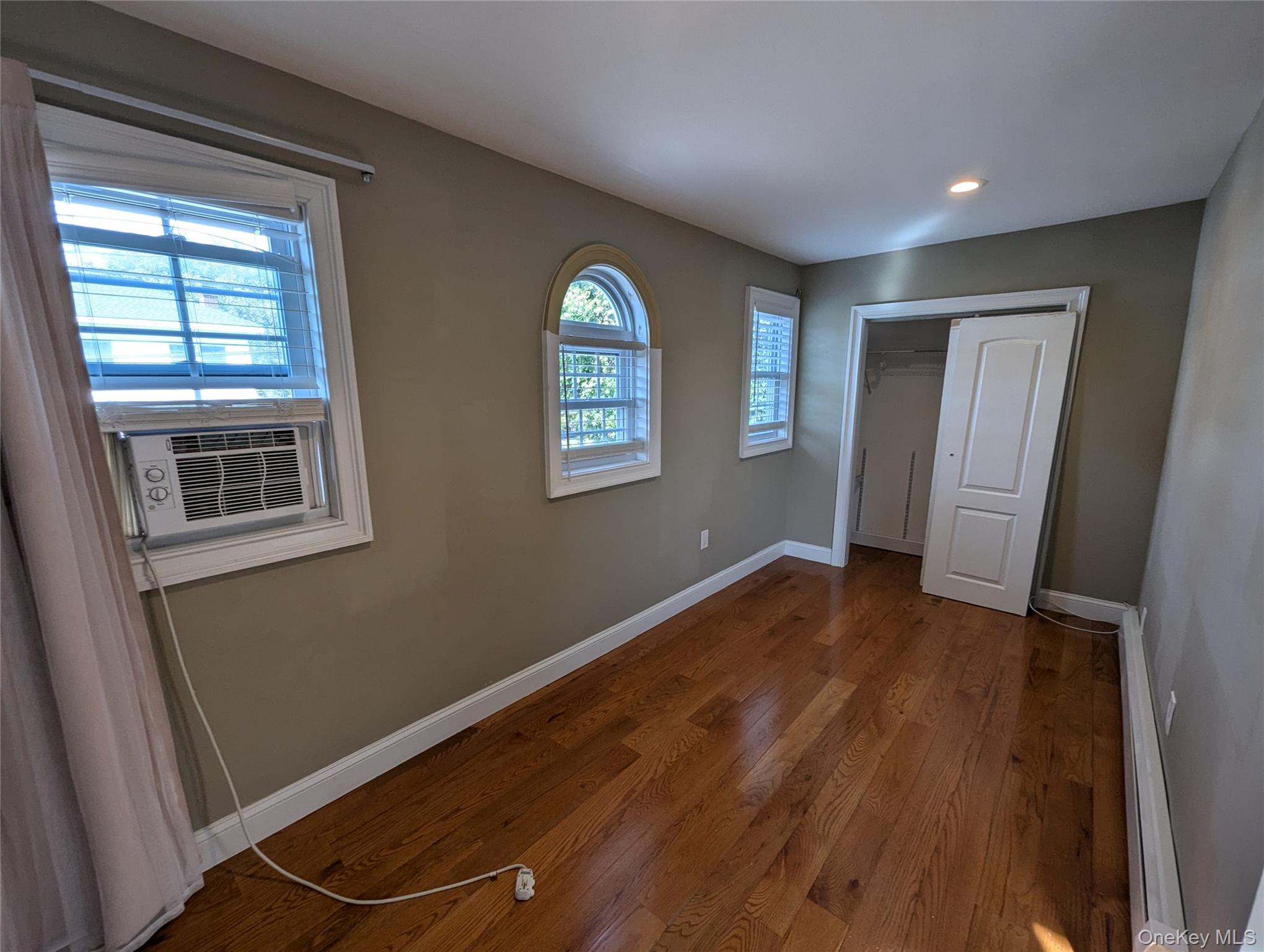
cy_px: 476
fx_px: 475
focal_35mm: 13
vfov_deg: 90.1
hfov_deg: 106.1
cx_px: 632
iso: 87
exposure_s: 1/120
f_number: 2.2
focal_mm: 1.95
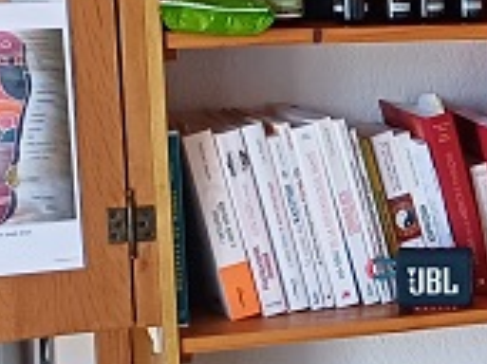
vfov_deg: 10.1
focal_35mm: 146
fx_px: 2053
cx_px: 1028
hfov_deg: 11.8
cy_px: 205
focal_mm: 4.65
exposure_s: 1/50
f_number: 1.8
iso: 250
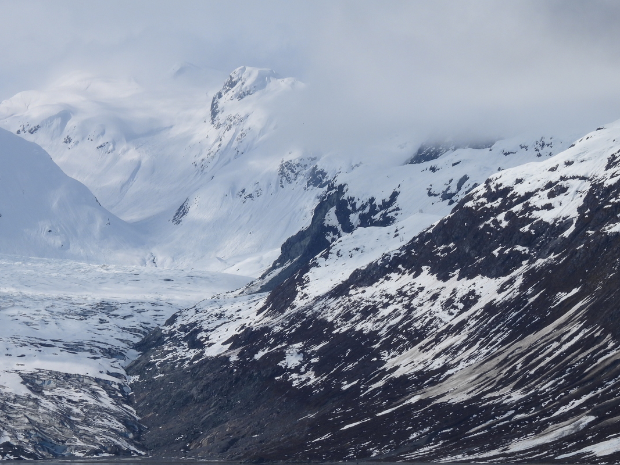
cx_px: 262
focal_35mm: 240
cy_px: 242
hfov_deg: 8.2
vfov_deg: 6.2
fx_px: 4298
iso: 100
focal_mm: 35.7
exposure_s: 1/1600
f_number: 5.6
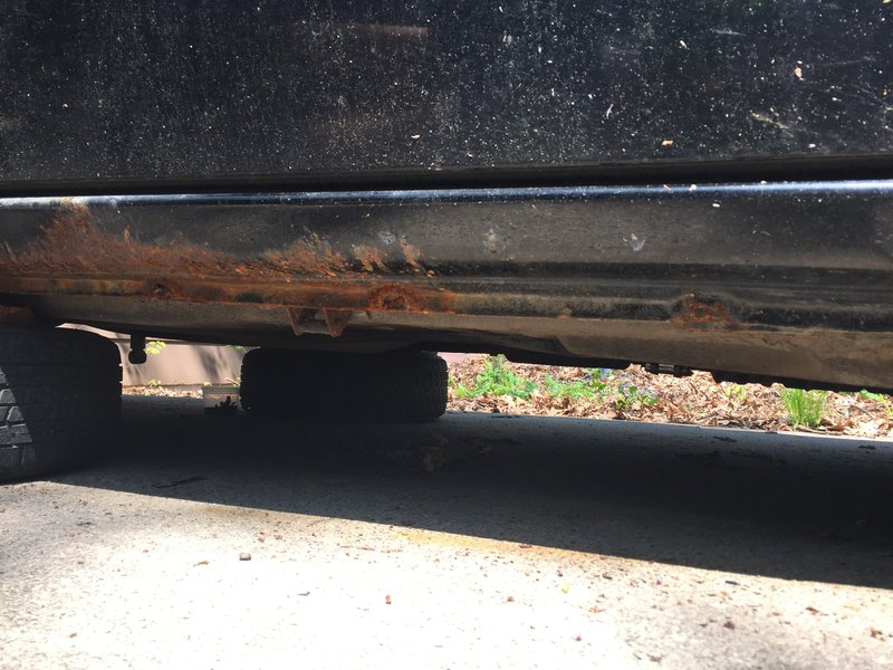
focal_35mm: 29
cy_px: 335
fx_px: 748
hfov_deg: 61.7
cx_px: 446
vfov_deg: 48.2
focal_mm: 4.15
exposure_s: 1/488
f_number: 2.2
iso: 32
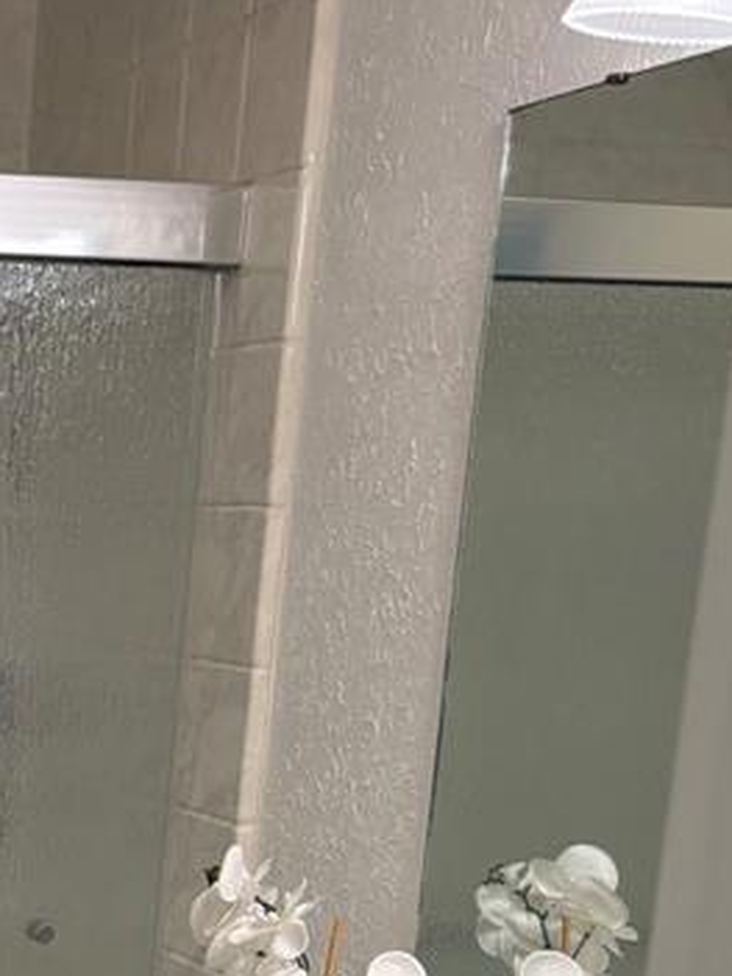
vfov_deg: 20.3
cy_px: 1237
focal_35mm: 89
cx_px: -359
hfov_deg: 15.3
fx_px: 2511
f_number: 1.6
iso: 100
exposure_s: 1/120
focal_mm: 5.96
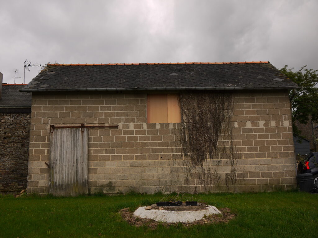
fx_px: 331
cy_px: 119
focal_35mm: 36
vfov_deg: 39.7
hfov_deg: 51.4
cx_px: 159
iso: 100
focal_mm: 18
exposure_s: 1/200
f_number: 5.6
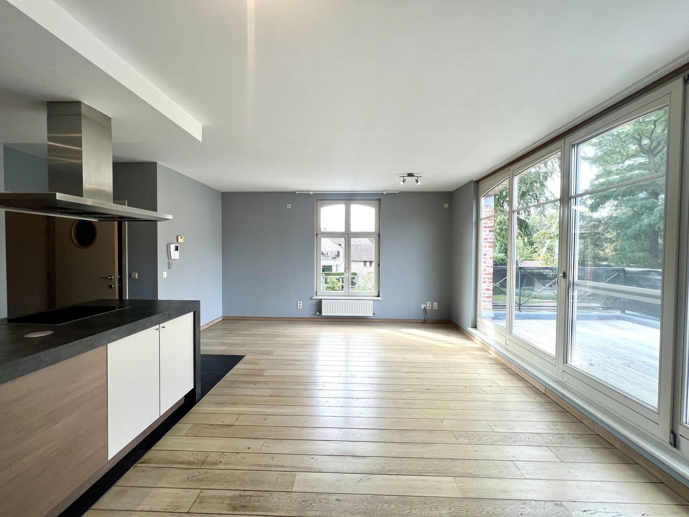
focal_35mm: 13
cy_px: 258
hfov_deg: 106.2
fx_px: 259
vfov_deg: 89.9
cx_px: 344
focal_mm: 1.57
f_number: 1.8
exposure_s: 1/102
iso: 32
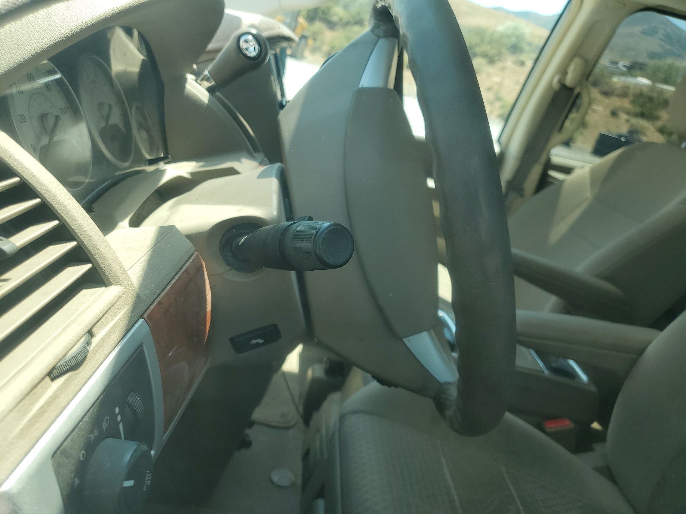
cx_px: 343
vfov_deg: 53.1
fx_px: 515
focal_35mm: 26
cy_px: 257
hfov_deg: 67.3
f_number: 1.5
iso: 50
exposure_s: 1/455
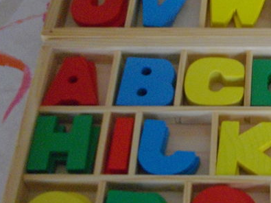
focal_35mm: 81
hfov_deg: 22.9
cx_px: 290
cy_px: 112
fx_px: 634
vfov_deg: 18.2
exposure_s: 1/50
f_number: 2.9
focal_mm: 5.7
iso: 440
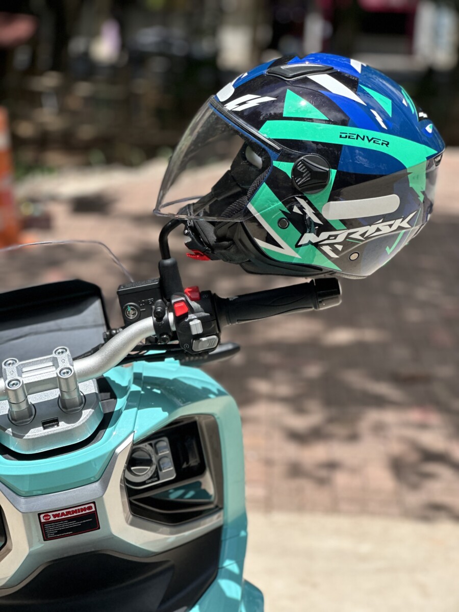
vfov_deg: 25.3
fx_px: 1361
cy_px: 306
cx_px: 230
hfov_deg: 19.1
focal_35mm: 77
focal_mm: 9
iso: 32
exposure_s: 1/501
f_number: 2.8
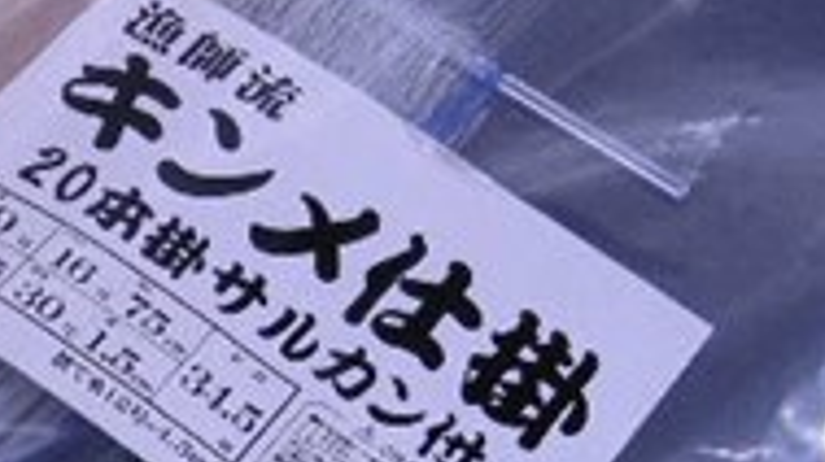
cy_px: 346
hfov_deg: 13.7
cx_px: 127
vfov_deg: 7.8
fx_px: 3410
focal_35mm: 156
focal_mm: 8.8
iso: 177
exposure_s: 1/59.8
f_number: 3.3
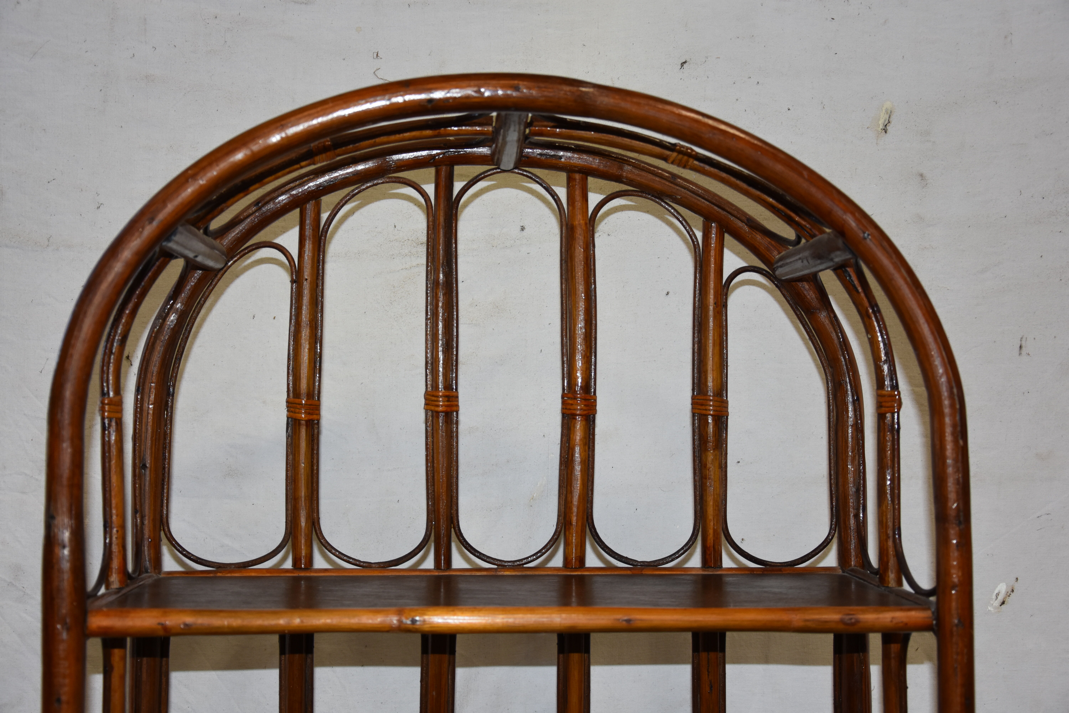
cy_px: 356
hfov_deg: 37.9
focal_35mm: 52
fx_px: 1559
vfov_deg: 25.8
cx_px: 534
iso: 450
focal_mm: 35
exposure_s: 1/60
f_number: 4.5
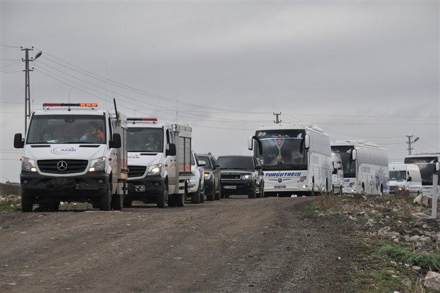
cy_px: 146
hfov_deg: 13.1
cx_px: 220
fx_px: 1923
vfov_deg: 8.7
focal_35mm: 158
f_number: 9
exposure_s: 1/1250
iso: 1000
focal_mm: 105
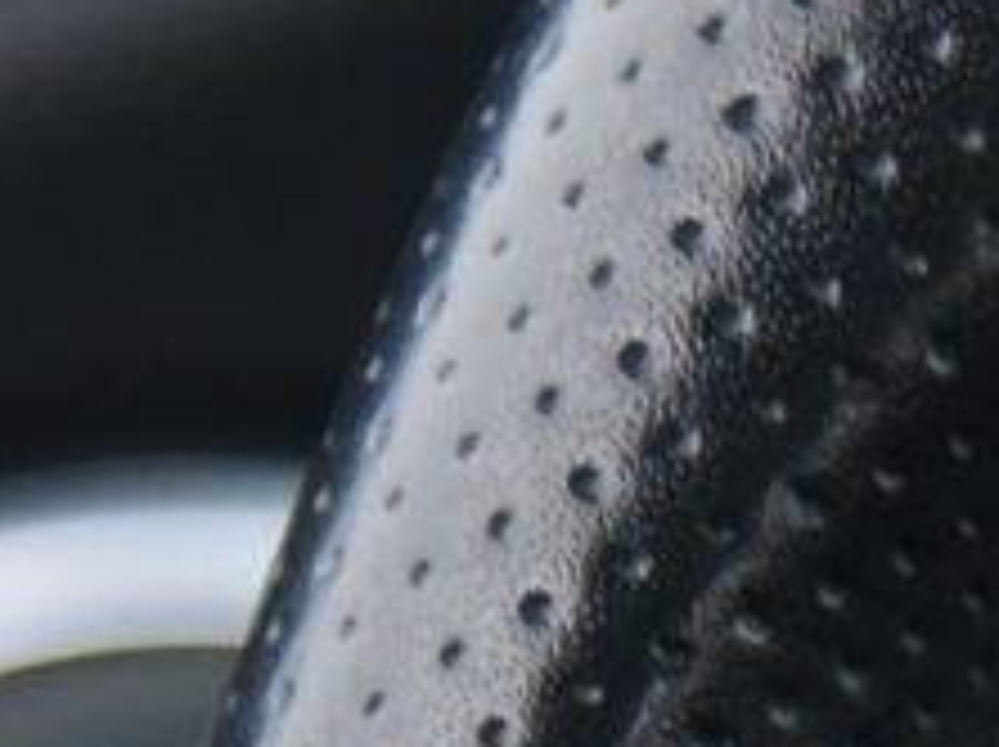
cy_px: 1580
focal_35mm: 604
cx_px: 1476
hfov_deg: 3.3
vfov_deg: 2.4
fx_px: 17412
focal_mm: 86
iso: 4000
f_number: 4
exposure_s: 1/20
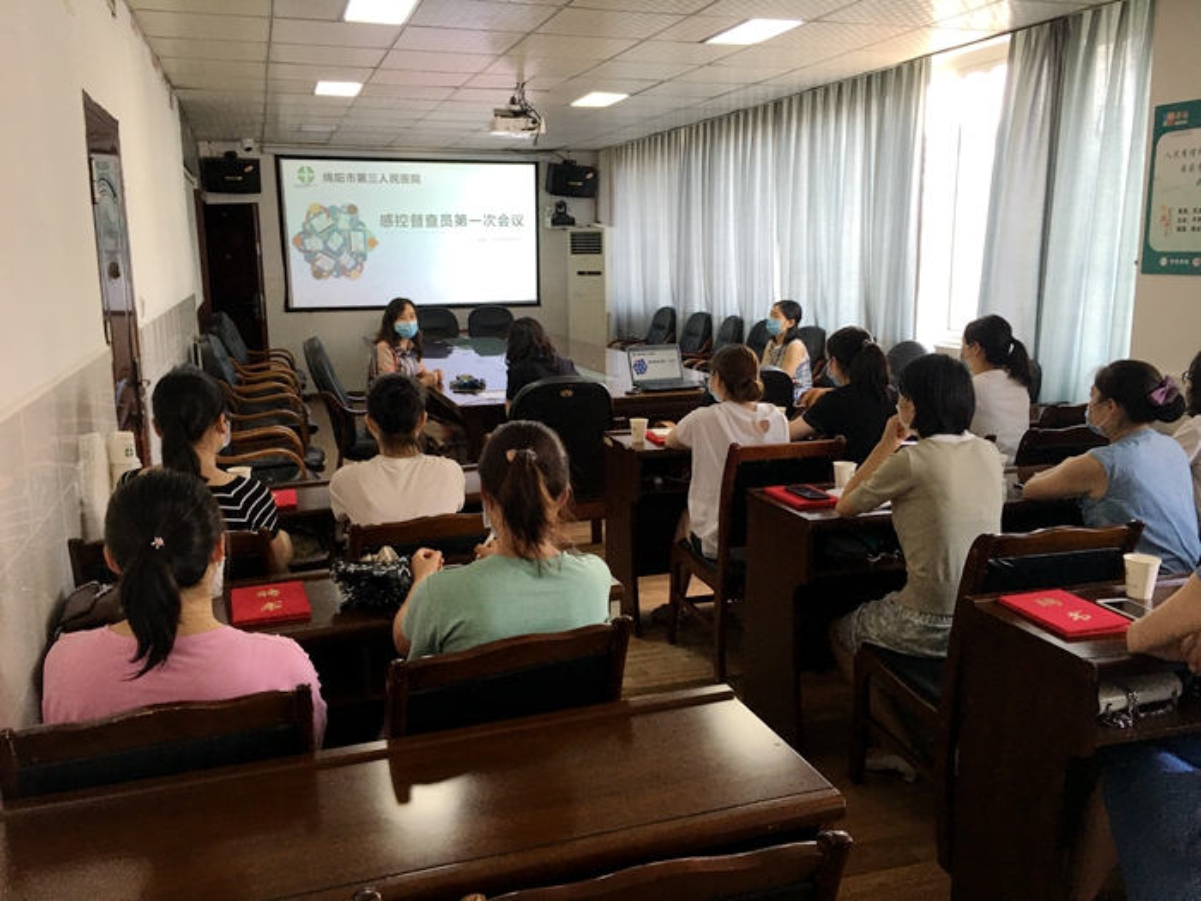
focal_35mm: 29
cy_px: 450
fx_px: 1006
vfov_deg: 48.2
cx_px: 600
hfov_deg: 61.7
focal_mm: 4.15
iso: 50
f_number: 2.2
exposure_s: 1/33
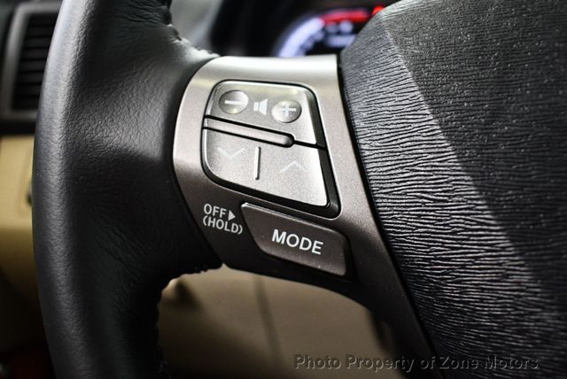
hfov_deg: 53.1
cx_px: 284
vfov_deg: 36.9
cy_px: 190
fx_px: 568
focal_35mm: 36
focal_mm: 18
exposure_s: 1/125
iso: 3200
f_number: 3.5
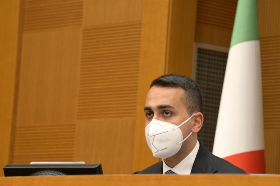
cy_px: 93
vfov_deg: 6.9
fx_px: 1555
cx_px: 140
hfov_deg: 10.3
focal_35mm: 200
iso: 8000
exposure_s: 1/250
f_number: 9
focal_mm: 200
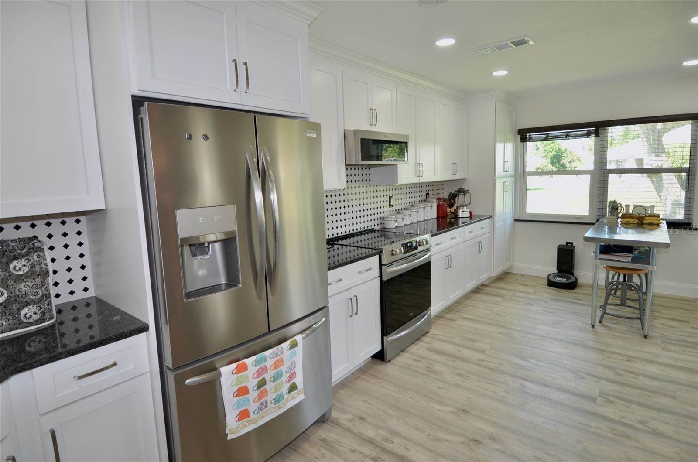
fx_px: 348
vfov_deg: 67.1
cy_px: 231
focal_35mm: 18
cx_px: 349
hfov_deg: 90.1
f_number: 5
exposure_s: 1/100
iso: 200
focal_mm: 12
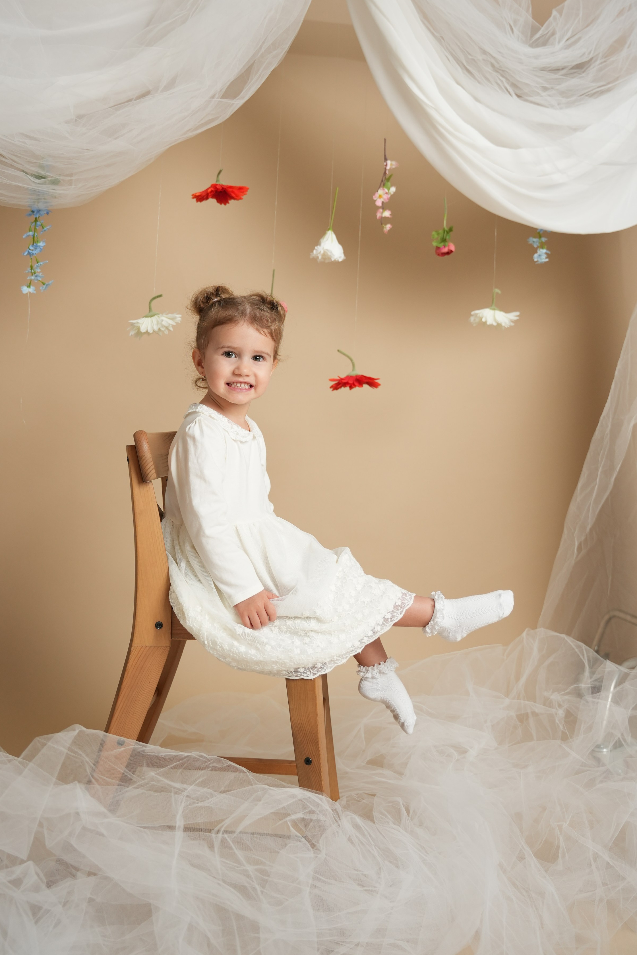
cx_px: 299
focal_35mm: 32
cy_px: 425
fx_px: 849
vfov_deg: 58.6
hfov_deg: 41.1
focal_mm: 28
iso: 500
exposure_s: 1/160
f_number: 2.8
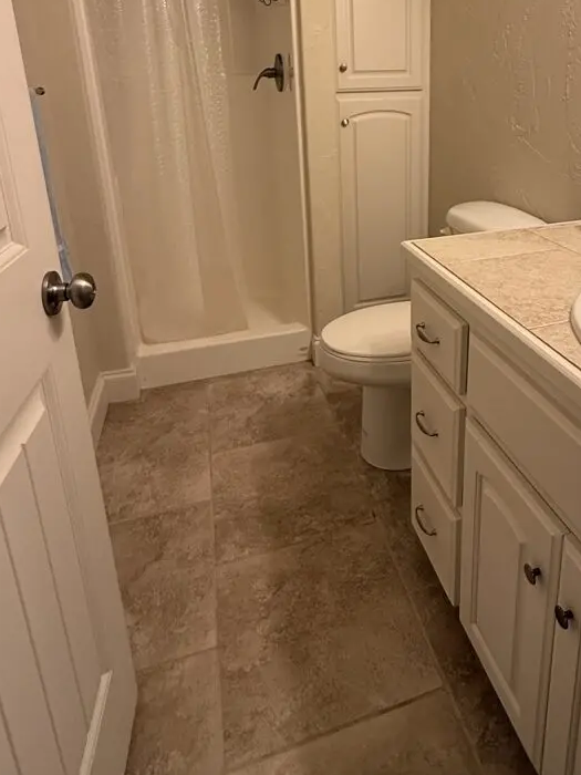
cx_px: 366
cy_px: 226
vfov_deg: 68.4
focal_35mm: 24
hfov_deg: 56.1
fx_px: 537
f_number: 2.2
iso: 250
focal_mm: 2.22
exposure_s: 1/99
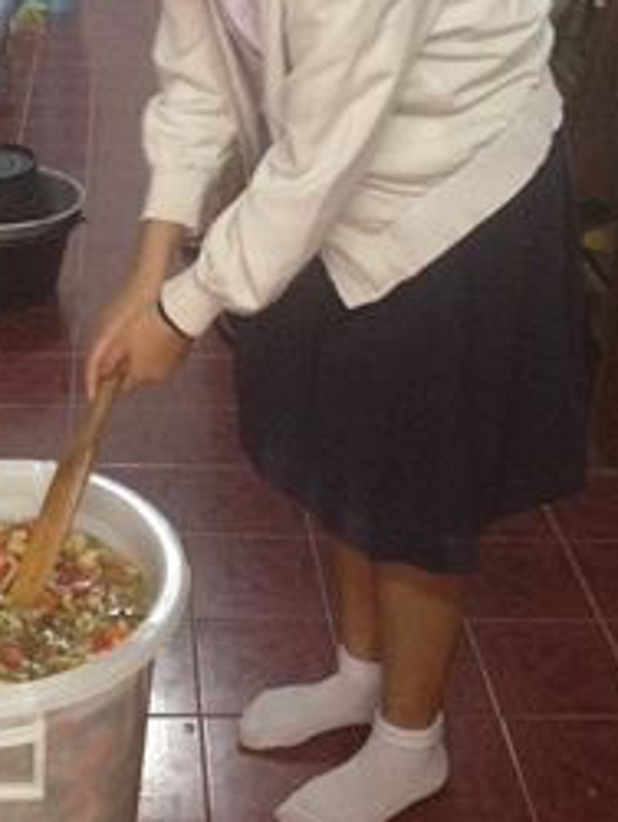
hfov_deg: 23.1
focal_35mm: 63
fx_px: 1497
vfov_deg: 30.2
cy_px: 201
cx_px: 141
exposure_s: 1/20
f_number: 2.4
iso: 320
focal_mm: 4.28
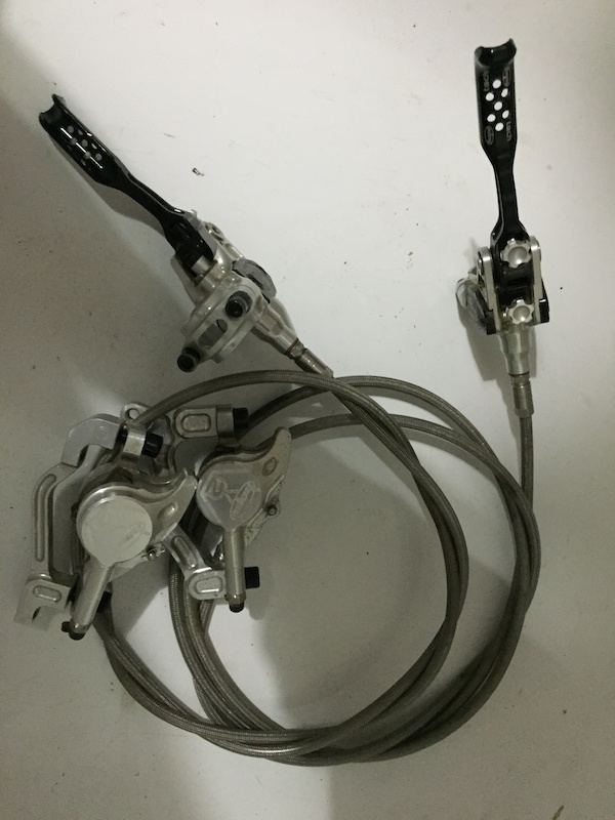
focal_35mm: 29
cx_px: 308
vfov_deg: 61.7
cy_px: 410
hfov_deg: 48.2
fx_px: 687
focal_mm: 4.15
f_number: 2.2
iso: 320
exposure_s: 1/15
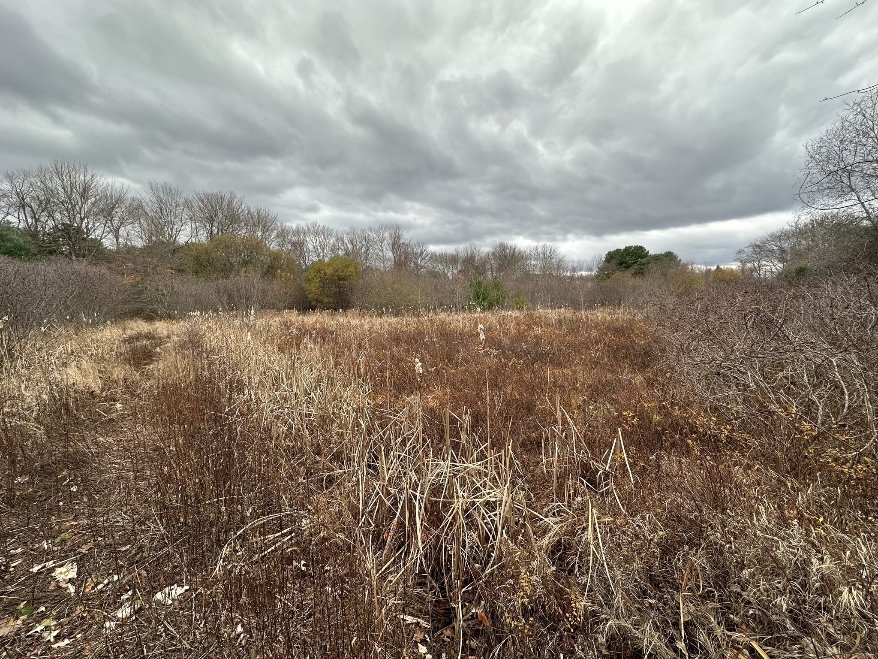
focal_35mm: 14
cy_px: 330
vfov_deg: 85.7
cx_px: 439
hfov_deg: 102.1
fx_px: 355
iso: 40
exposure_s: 1/329
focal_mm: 2.22
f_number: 2.2
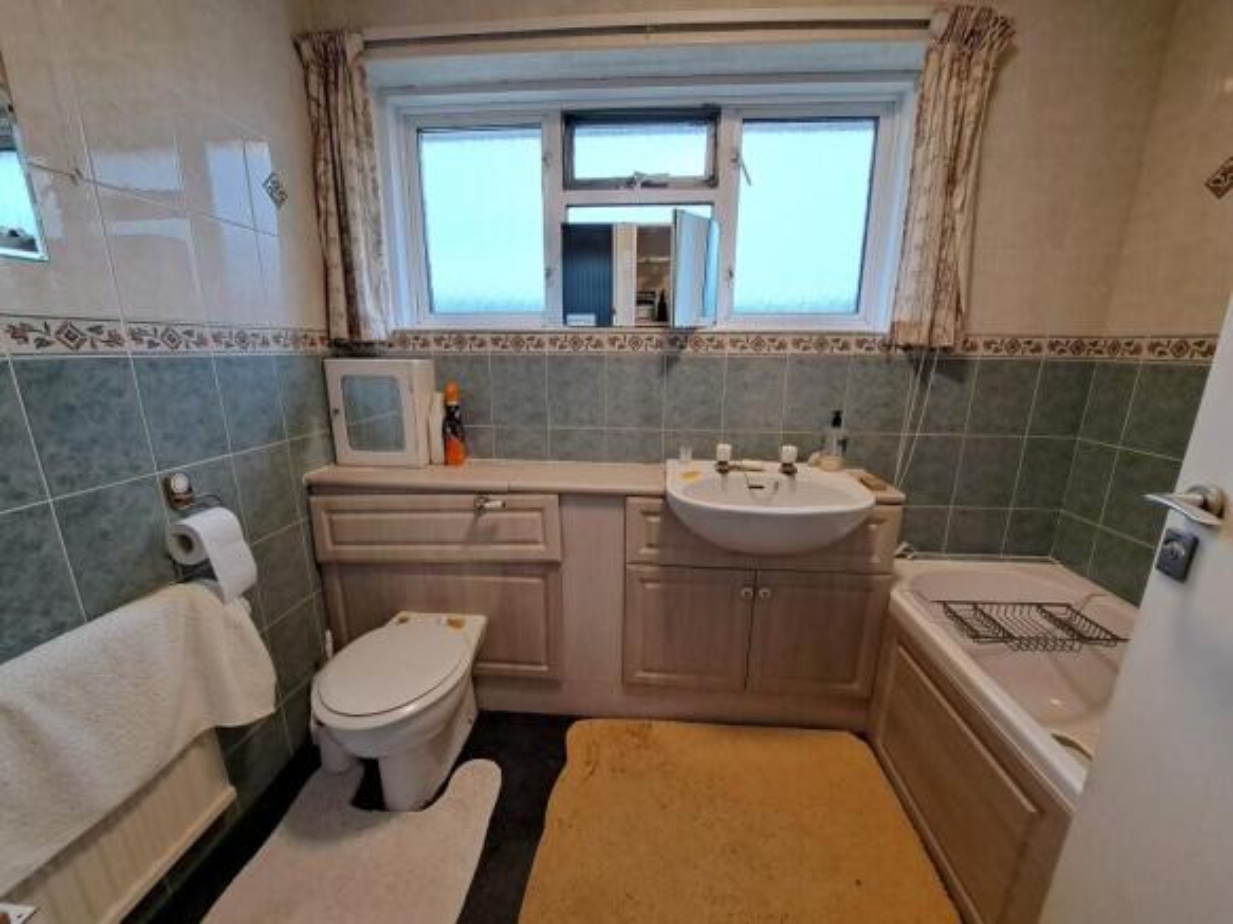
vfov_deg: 89.9
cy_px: 462
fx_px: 463
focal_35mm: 13
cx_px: 616
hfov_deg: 106.2
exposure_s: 1/50
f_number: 2.2
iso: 80
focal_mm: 1.74
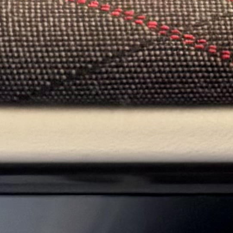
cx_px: 884
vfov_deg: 7.7
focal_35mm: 225
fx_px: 1713
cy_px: -106
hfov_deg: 6.5
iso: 640
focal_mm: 6.76
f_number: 1.78
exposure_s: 1/54
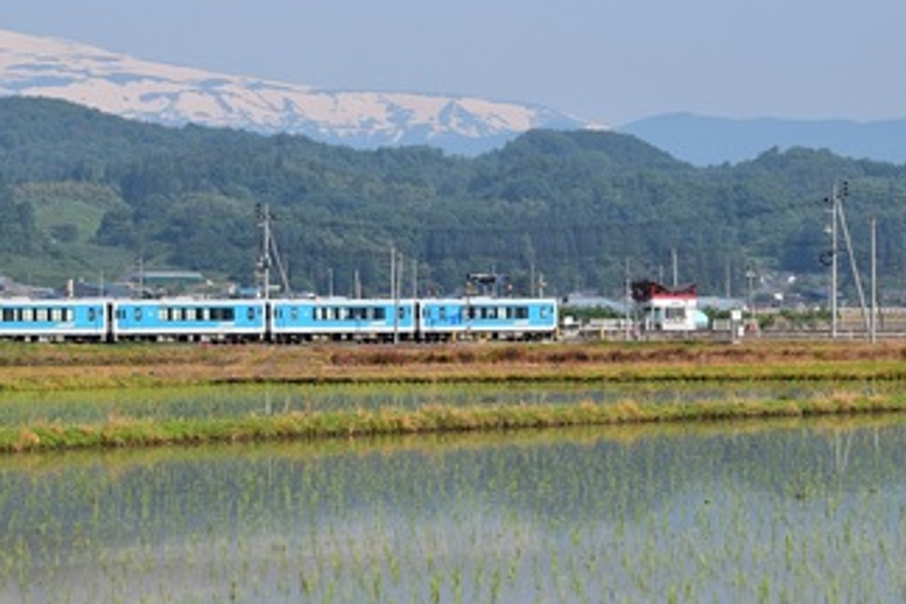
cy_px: 294
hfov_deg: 9.4
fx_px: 5503
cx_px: 380
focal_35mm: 219
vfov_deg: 6.3
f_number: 11
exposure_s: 1/500
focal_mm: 105
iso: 320
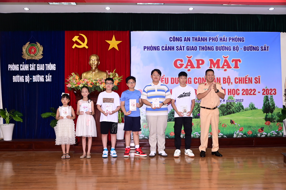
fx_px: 262
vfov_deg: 40.0
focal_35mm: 33
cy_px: 95
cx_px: 143
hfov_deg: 57.2
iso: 1250
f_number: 3.8
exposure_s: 1/200
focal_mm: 22
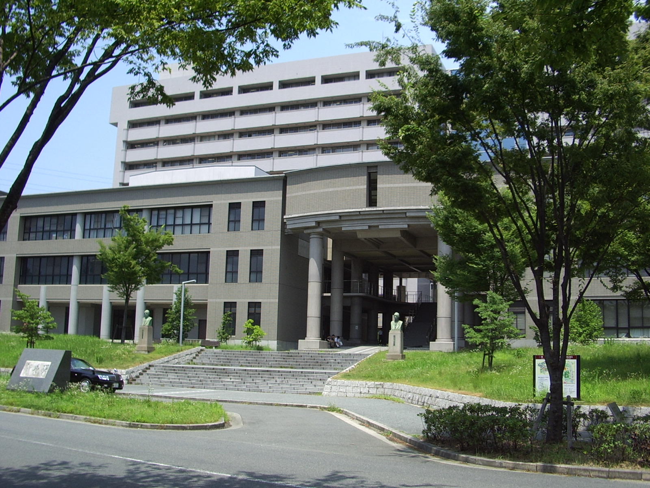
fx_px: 714
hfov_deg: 49.0
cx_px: 325
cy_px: 244
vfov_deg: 37.7
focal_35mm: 38
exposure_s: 1/320
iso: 50
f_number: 4.3
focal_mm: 5.8
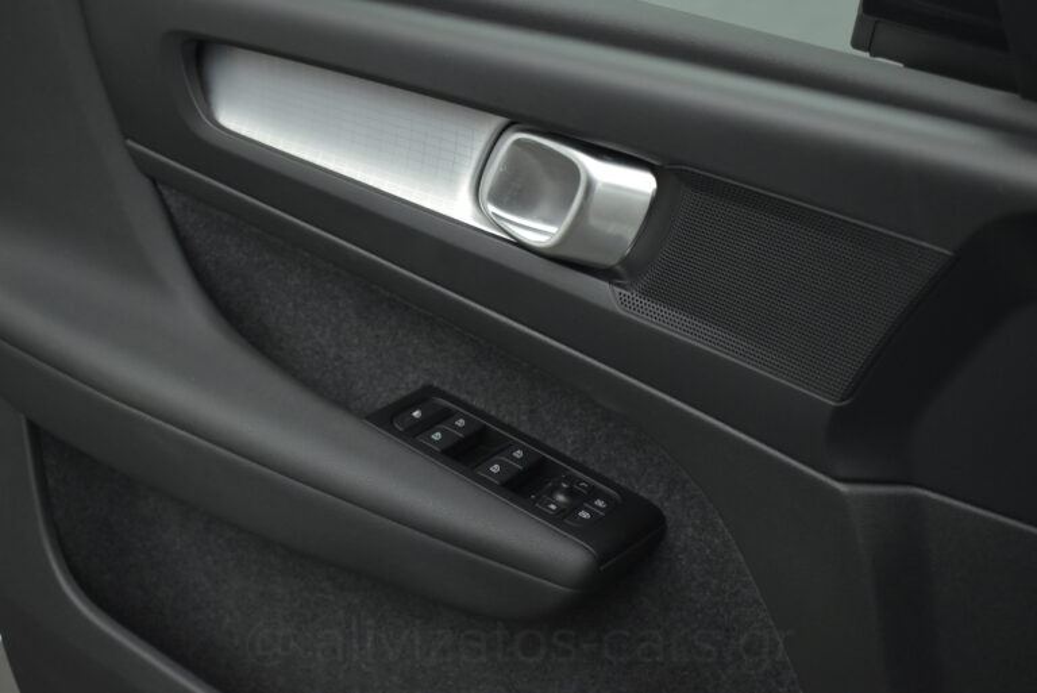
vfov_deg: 28.1
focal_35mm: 48
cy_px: 346
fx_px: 1383
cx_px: 518
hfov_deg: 41.1
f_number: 4.5
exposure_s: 1/100
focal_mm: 32
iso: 1600
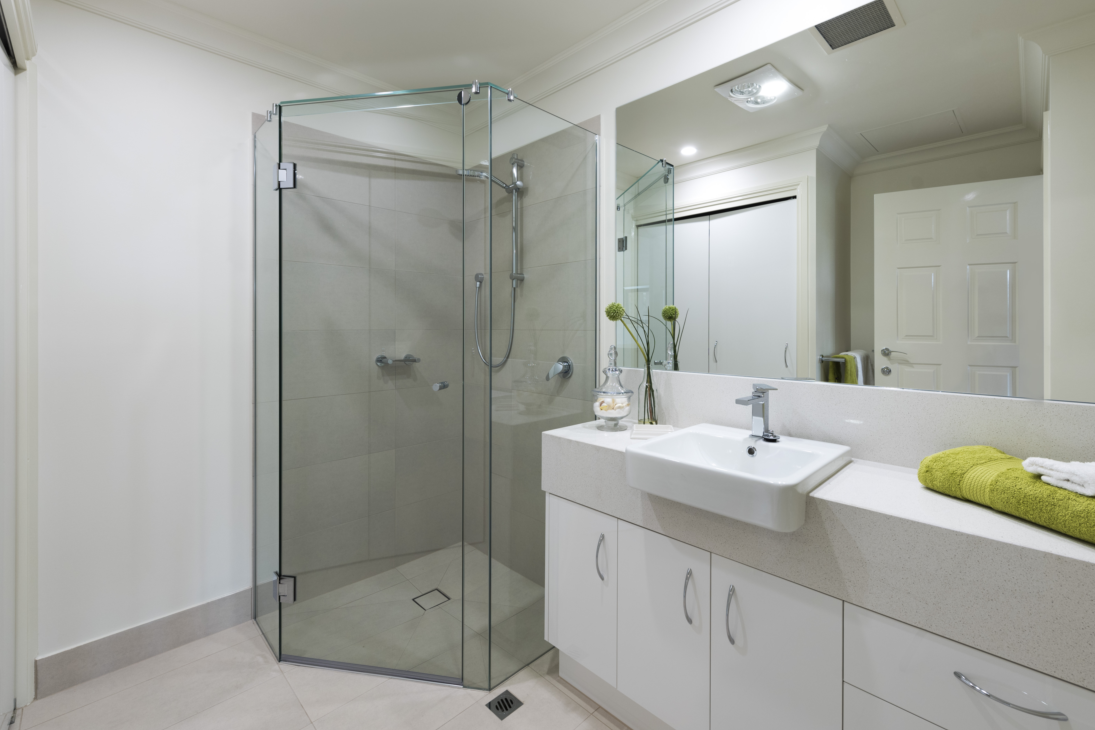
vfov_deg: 77.3
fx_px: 456
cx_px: 580
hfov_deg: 100.3
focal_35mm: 15
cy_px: 359
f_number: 7.1
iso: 400
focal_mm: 14
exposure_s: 1/15
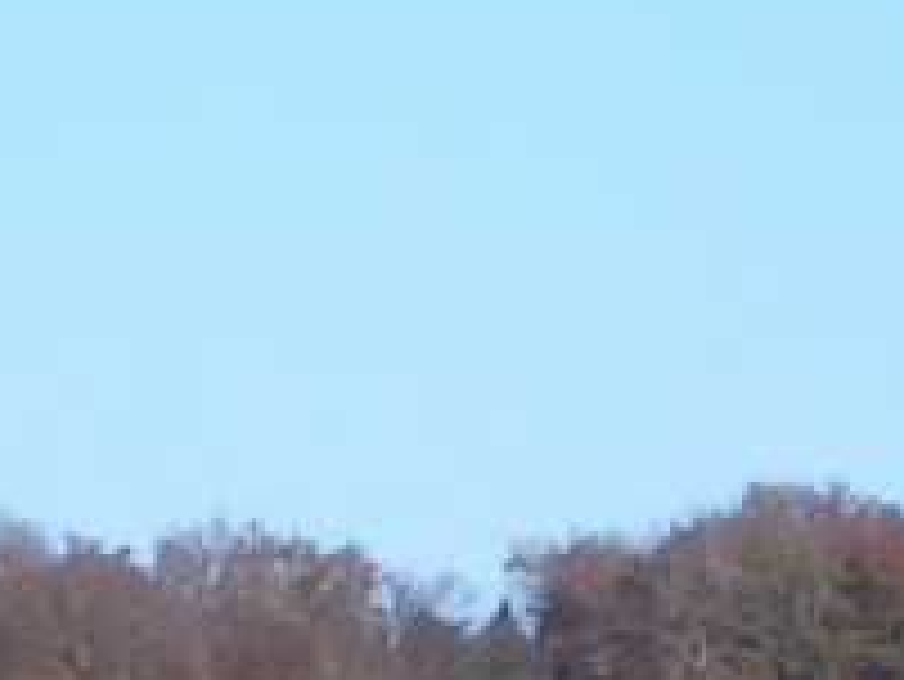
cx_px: 1786
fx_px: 12308
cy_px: 1542
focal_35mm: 471
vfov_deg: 3.1
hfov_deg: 4.2
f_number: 4.6
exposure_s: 1/250
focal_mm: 13.2
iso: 80
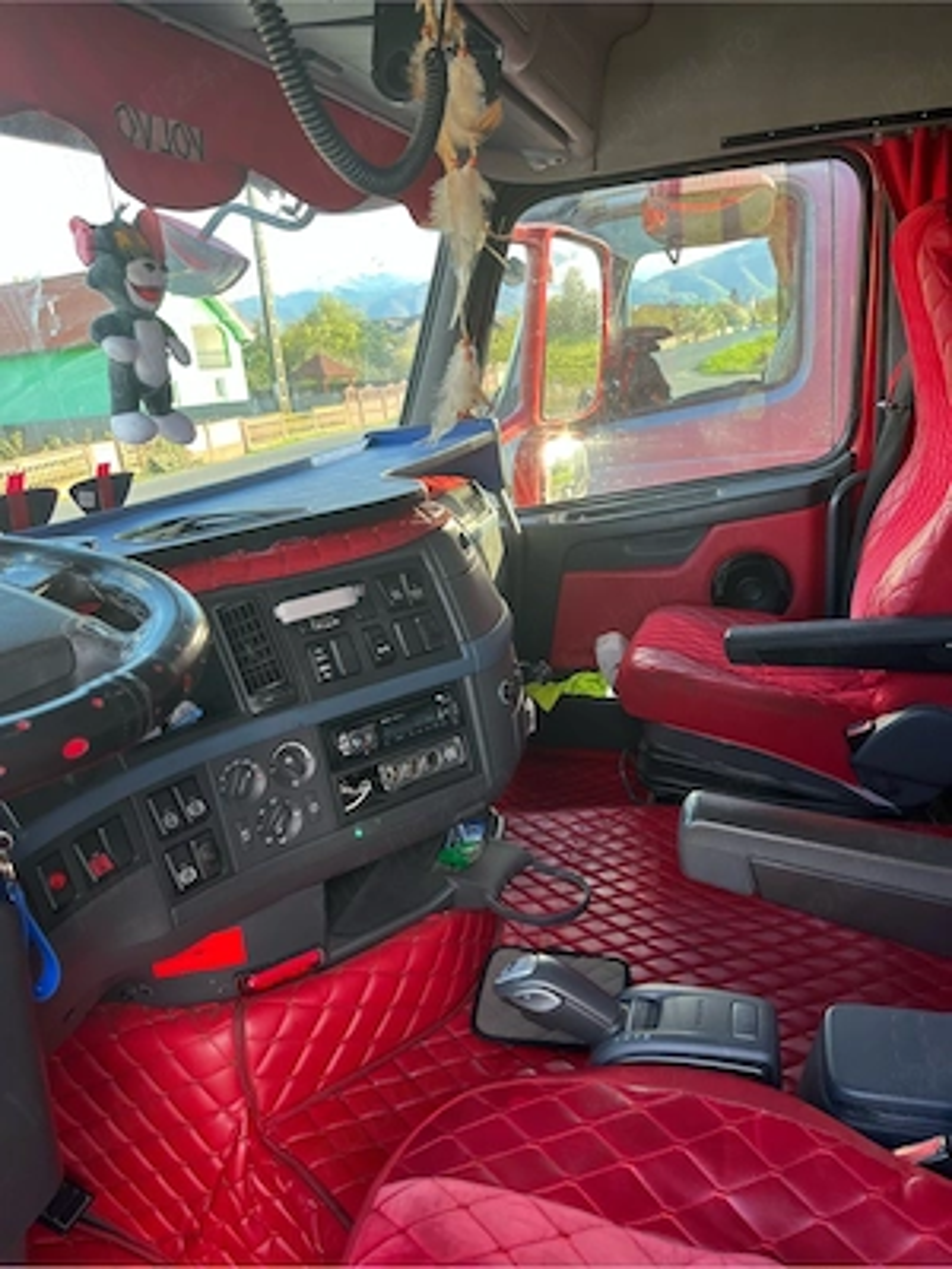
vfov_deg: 67.3
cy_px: 634
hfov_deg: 53.1
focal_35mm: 26
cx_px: 476
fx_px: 953
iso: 64
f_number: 1.6
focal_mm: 5.1
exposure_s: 1/122
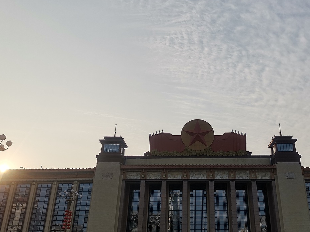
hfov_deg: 50.9
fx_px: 322
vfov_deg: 39.6
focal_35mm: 36
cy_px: 110
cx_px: 192
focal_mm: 5.5
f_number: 1.8
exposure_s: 1/5405
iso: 50
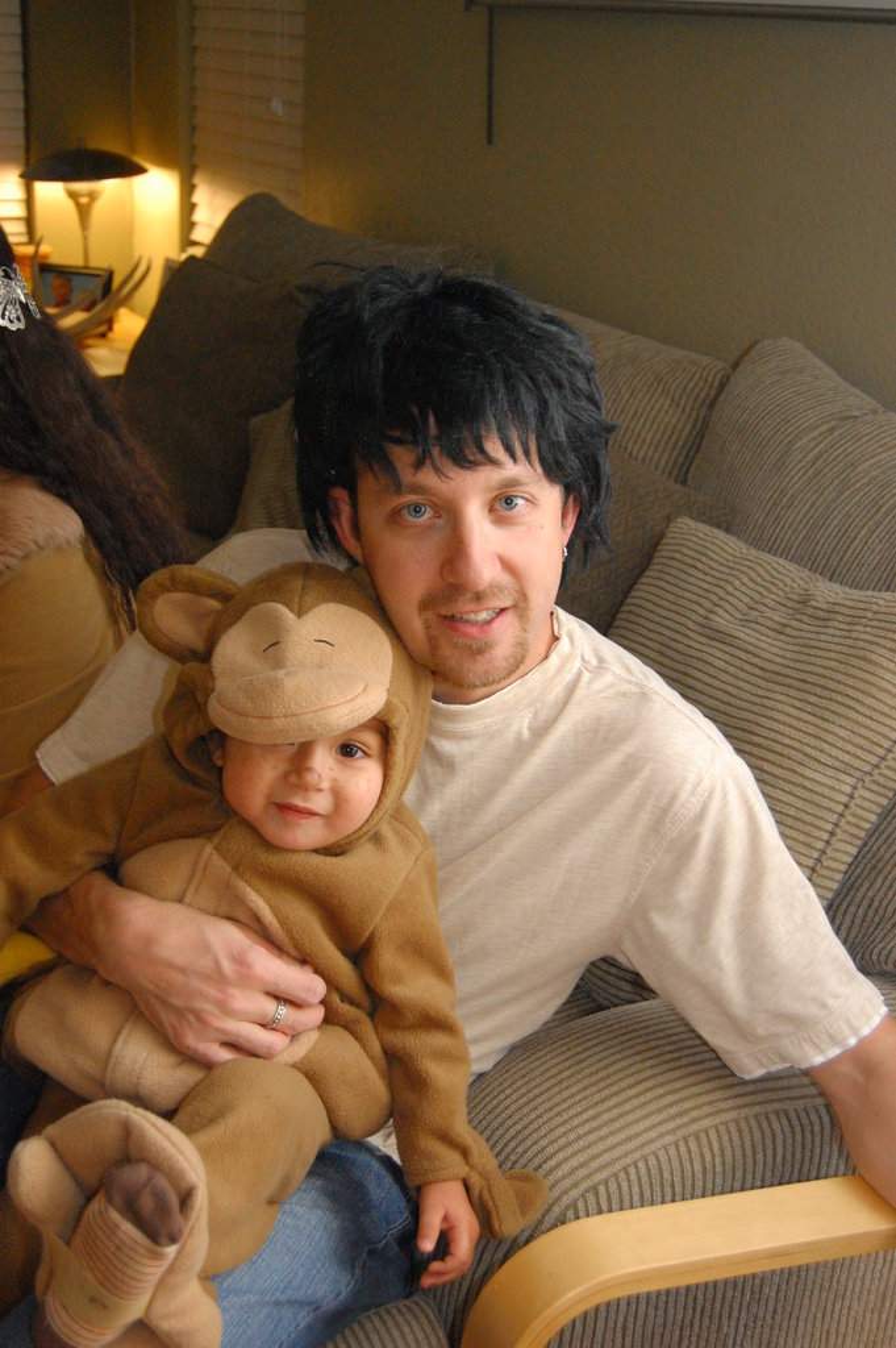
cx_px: 448
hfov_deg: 28.9
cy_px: 674
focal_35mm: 46
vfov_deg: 42.4
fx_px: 1739
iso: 1600
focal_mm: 31
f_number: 4.5
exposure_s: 1/60
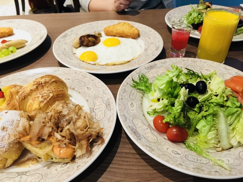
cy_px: 91
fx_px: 204
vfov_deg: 48.2
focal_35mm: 29
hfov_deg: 61.7
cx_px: 122
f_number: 2.2
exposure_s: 1/8
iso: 125
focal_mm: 4.15
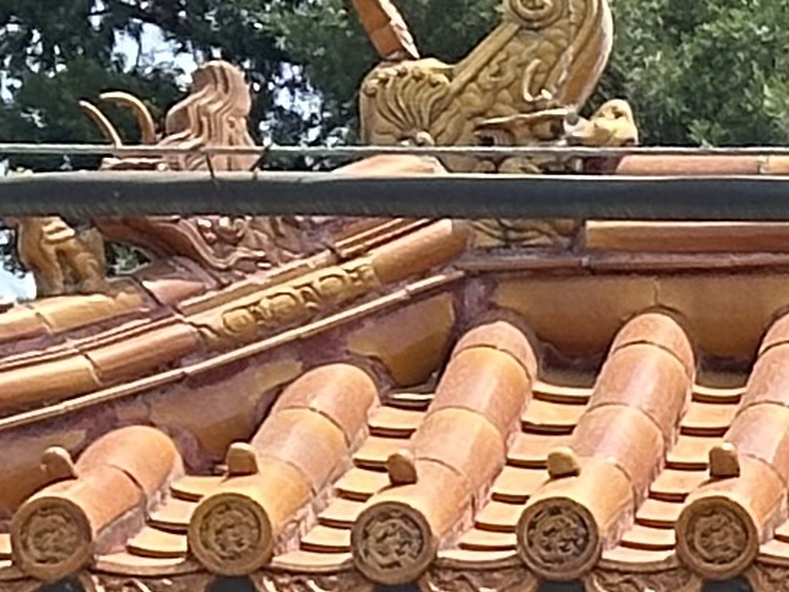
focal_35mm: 355
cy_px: 1841
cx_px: 2425
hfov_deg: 5.3
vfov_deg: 4.0
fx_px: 8093
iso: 64
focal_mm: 6.86
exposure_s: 1/1565
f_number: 1.78
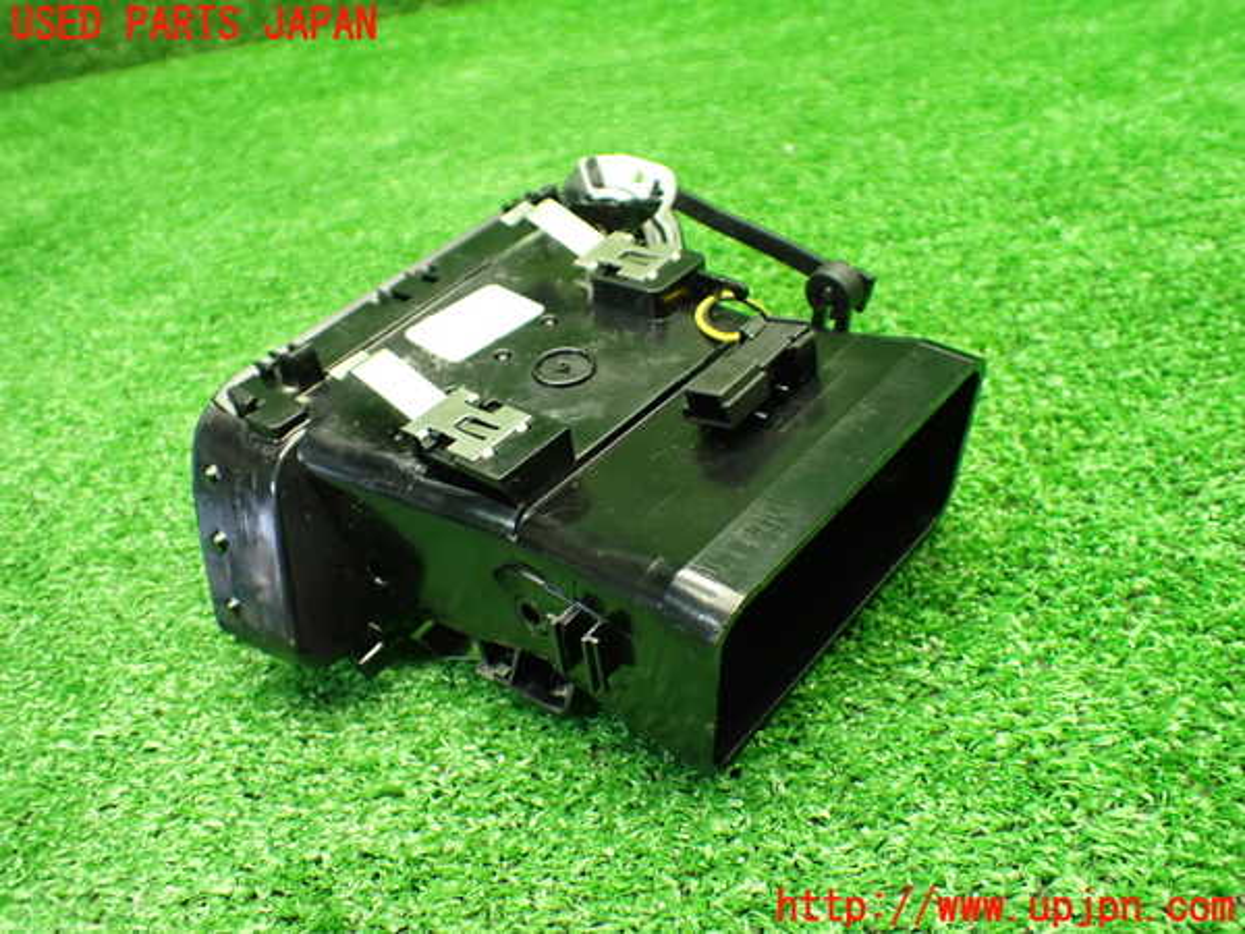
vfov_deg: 46.8
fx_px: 1079
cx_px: 622
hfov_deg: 60.0
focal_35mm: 30
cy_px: 467
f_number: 2.3
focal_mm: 5.4
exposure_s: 1/80
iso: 800
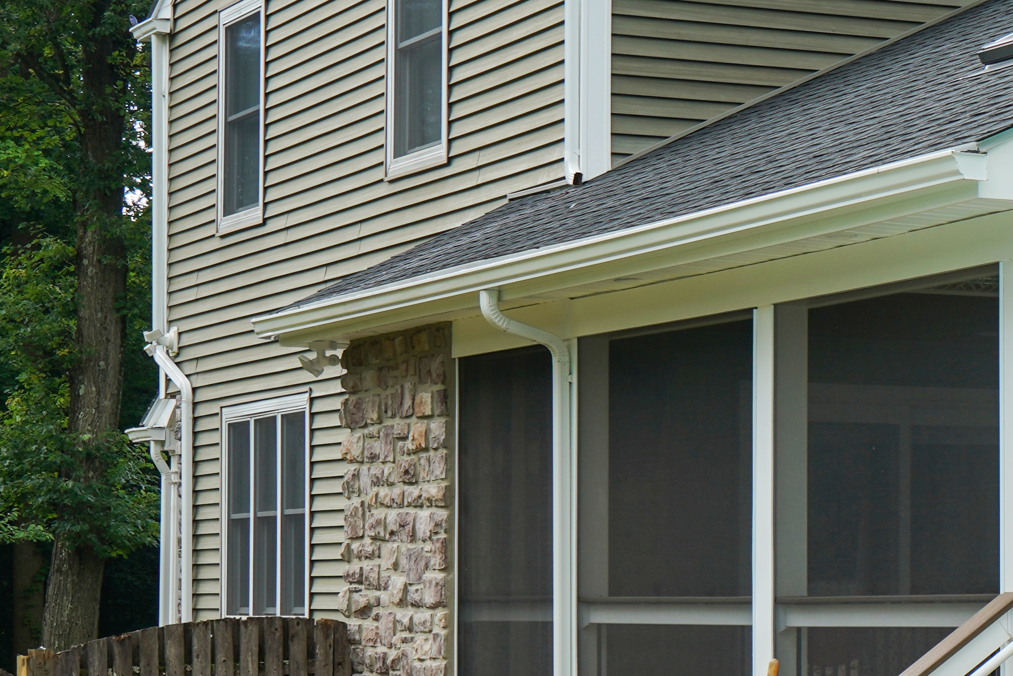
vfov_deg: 11.6
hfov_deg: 16.1
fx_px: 3320
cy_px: 535
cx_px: 1435
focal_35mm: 118
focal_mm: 40
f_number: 8
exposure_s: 1/40
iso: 100
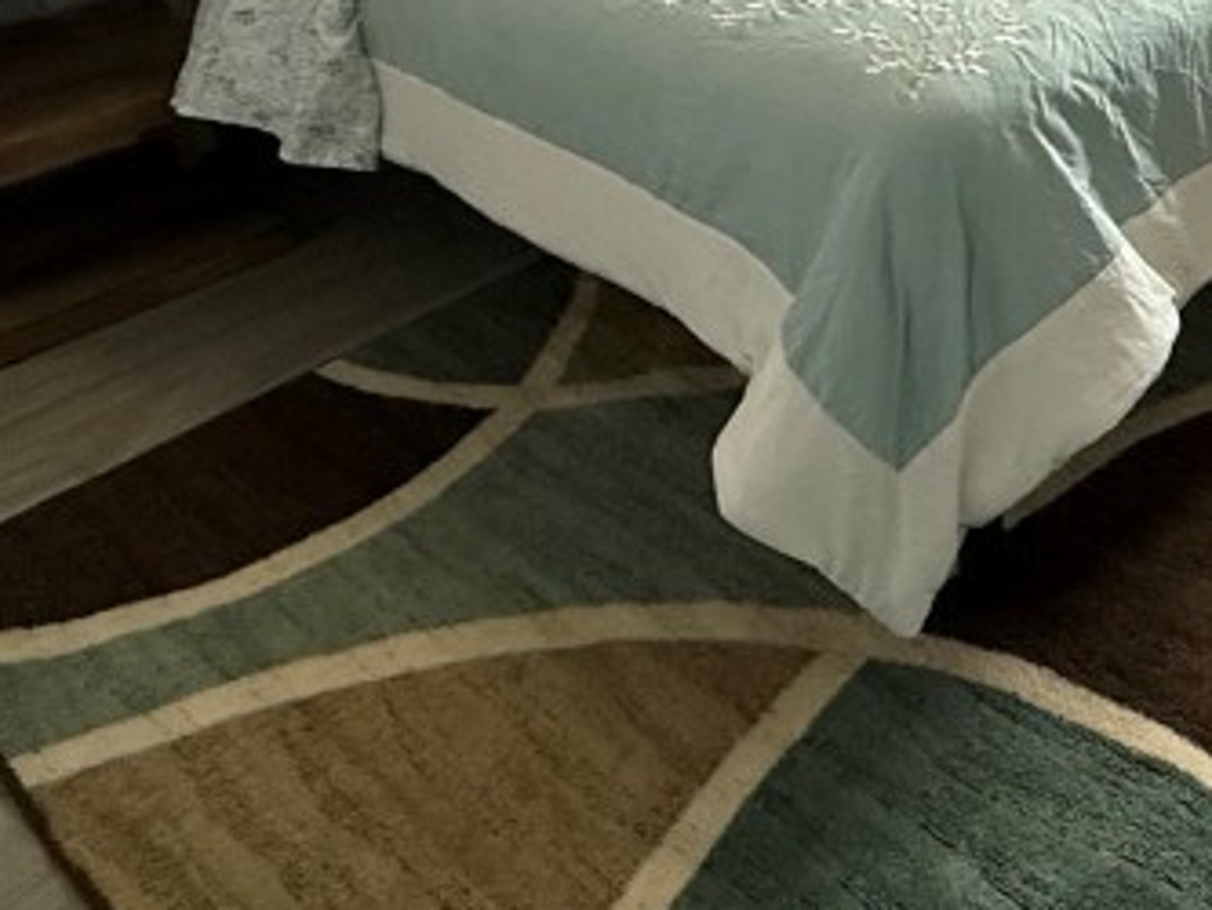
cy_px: -207
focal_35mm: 43
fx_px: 1506
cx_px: 1303
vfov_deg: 28.7
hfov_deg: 37.4
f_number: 2.2
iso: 400
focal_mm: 2.22
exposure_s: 1/120
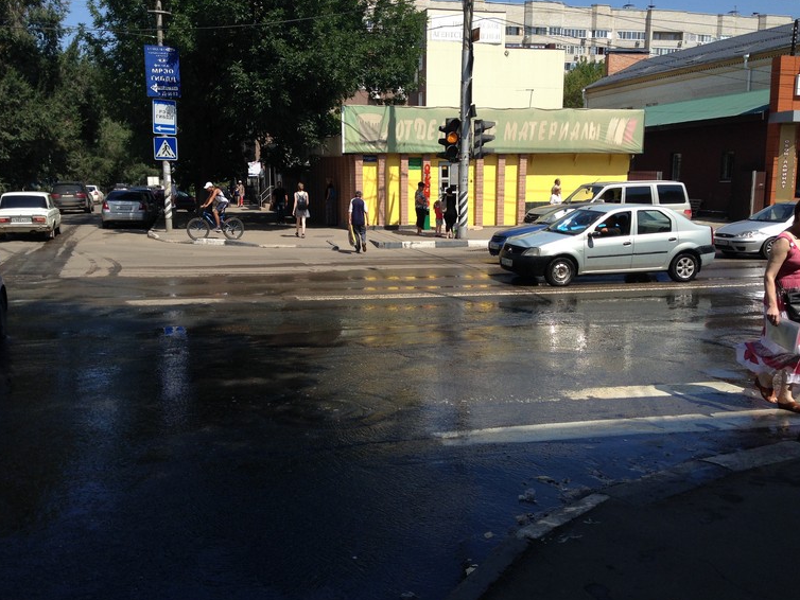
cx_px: 385
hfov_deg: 52.6
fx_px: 809
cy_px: 305
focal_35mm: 35
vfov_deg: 40.7
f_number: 2.4
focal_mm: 4.12
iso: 50
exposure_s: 1/1466
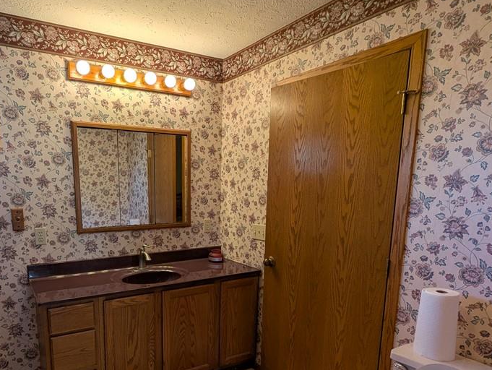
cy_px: 244
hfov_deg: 70.6
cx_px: 190
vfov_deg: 55.8
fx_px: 341
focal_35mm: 24
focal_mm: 2.35
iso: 48
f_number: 2.2
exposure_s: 1/60
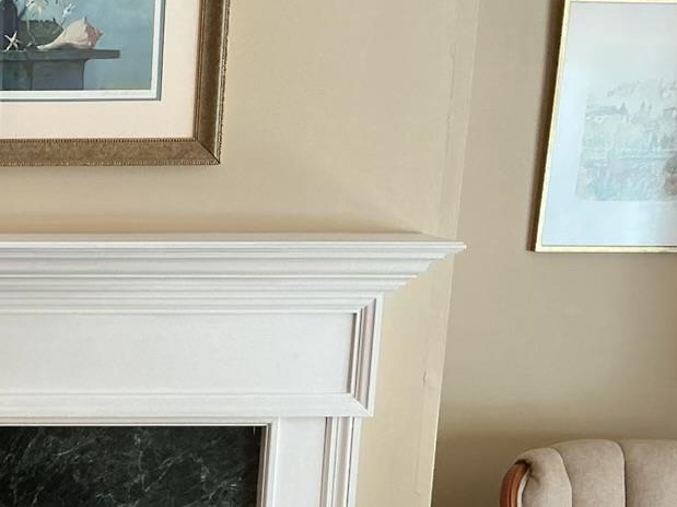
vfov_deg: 19.2
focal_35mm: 75
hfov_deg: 24.2
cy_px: 473
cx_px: -79
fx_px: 1467
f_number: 1.8
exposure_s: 1/60
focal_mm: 3
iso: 80
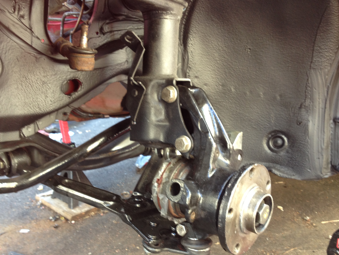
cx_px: 159
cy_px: 149
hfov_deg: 44.8
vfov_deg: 34.3
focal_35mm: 42
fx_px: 411
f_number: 2.4
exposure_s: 1/20
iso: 64
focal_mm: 4.28
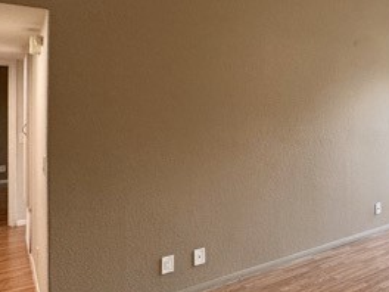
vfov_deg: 41.4
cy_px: 106
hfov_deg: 43.9
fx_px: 382
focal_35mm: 34
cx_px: 410
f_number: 2.2
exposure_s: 1/120
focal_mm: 2.22
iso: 125
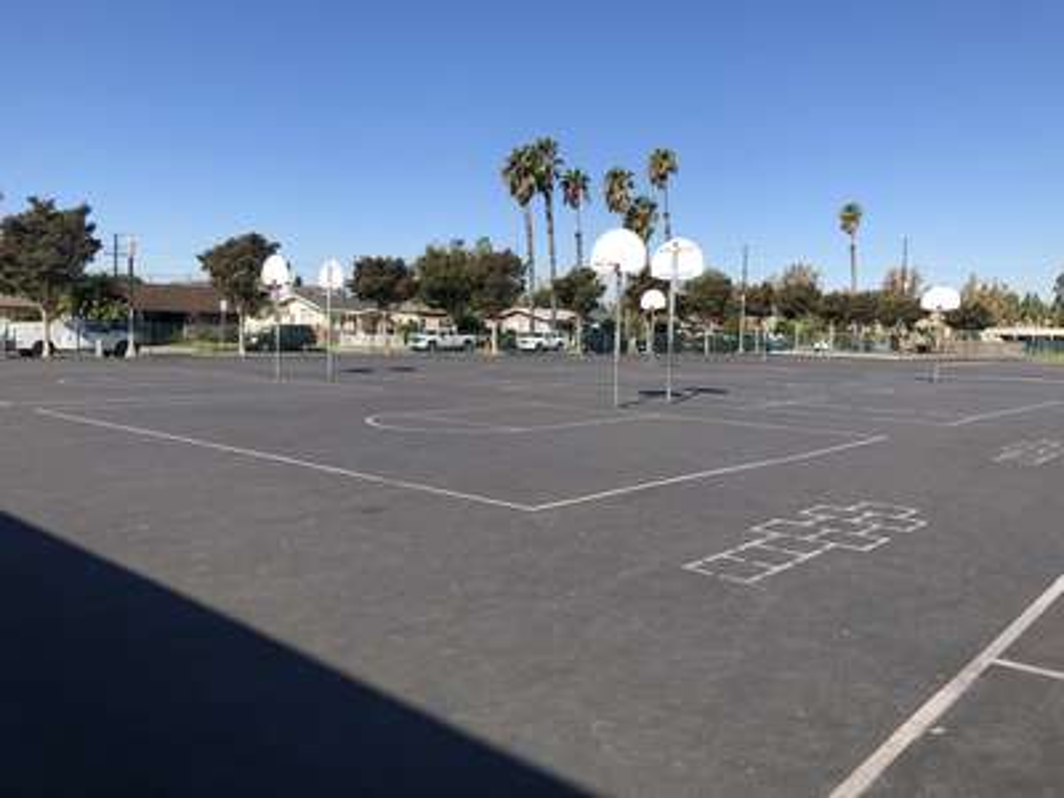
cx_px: 532
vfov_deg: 49.7
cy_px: 399
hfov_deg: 63.4
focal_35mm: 28
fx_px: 861
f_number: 1.8
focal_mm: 4
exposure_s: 1/2000
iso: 20
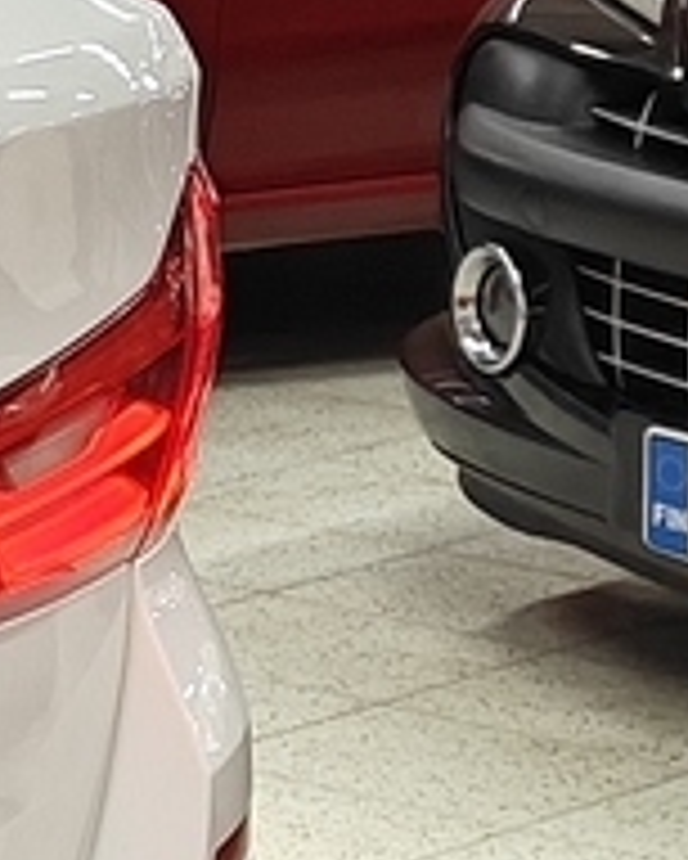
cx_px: -2356
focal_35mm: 228
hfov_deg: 5.6
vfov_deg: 8.4
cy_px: 887
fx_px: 5799
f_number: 1.8
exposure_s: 1/96
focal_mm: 5.59
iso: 64
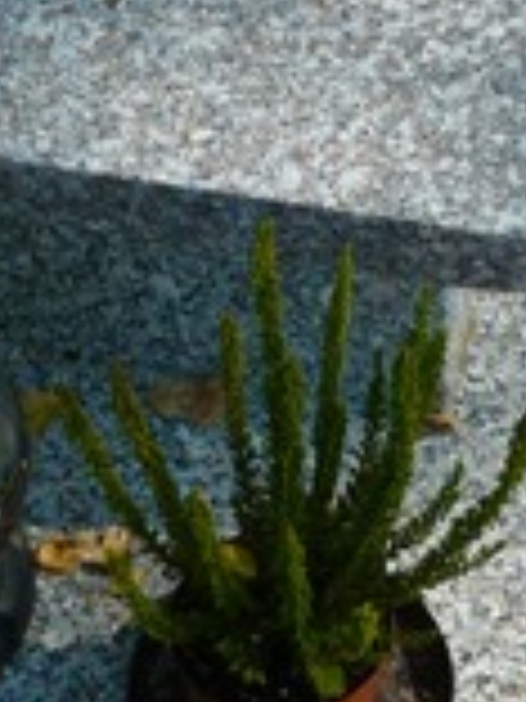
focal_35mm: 148
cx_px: 220
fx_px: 2999
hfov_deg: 10.0
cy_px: -450
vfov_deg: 12.5
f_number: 5
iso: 100
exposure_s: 1/200
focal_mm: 6
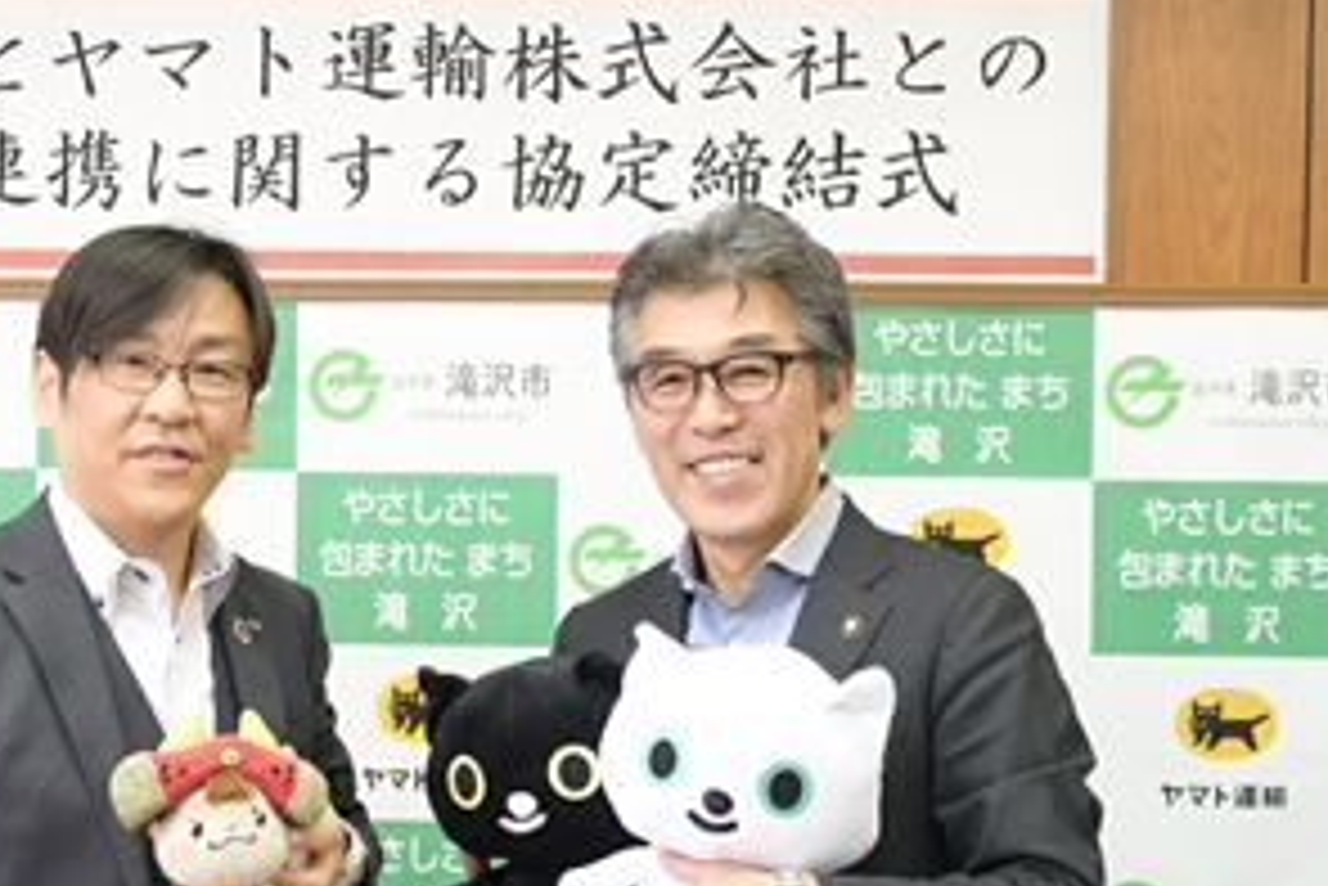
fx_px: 2251
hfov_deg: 32.7
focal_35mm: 61
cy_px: 528
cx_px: 486
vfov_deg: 22.3
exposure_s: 1/100
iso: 1000
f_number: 5
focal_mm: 24
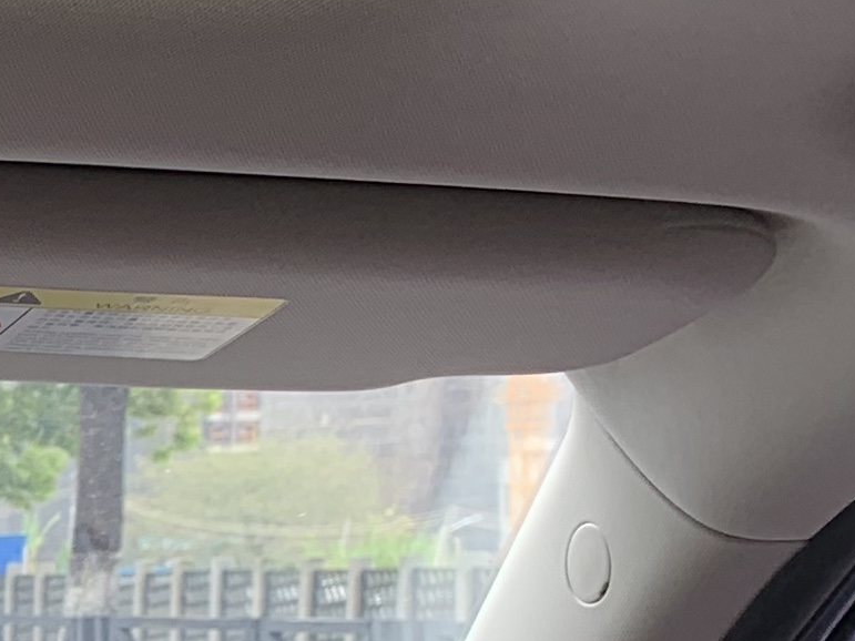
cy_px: 1169
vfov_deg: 10.3
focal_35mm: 136
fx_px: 3359
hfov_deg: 12.1
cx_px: -1091
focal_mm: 4.25
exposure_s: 1/130
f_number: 1.8
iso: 25
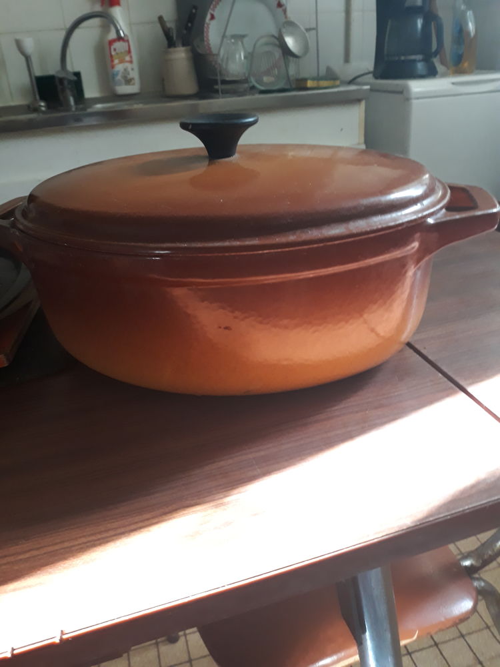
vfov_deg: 65.3
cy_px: 334
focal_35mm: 27
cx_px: 250
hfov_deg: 51.4
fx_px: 520
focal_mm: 3.71
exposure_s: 1/50
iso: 200
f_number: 1.7
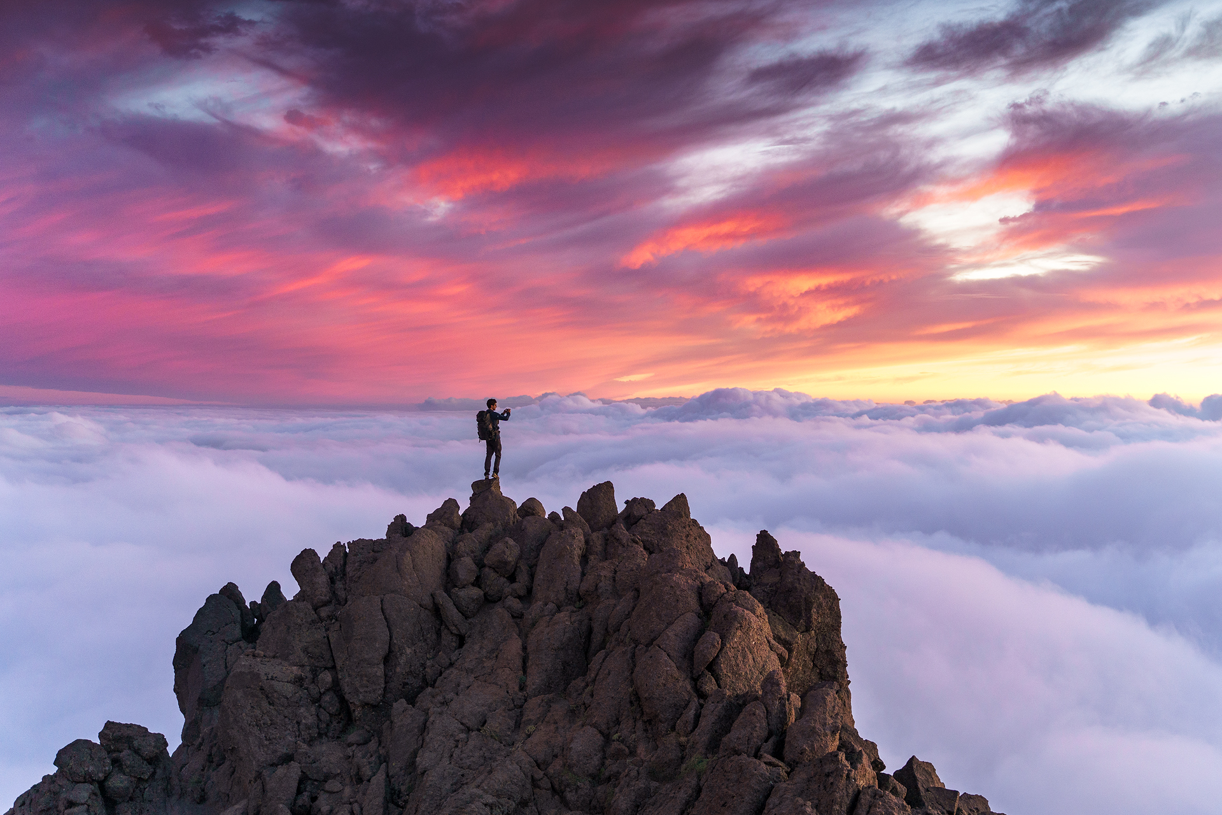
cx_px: 611
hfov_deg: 47.4
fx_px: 1392
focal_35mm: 41
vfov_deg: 32.6
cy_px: 408
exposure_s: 1/100
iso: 320
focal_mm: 41
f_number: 2.8
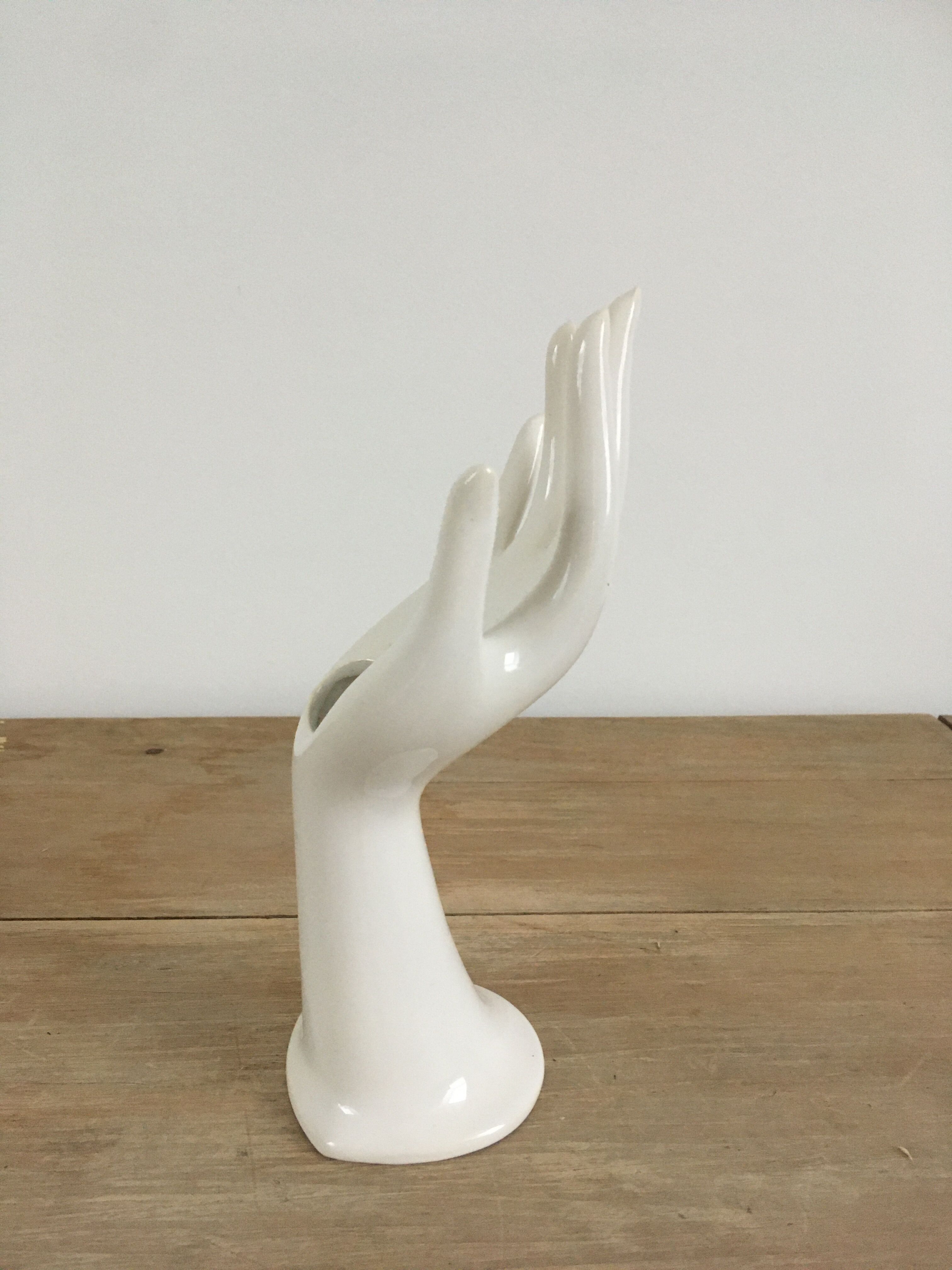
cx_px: 476
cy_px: 635
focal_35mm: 29
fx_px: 1063
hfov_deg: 48.2
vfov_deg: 61.7
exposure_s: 1/20
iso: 200
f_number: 2.2
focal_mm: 4.15
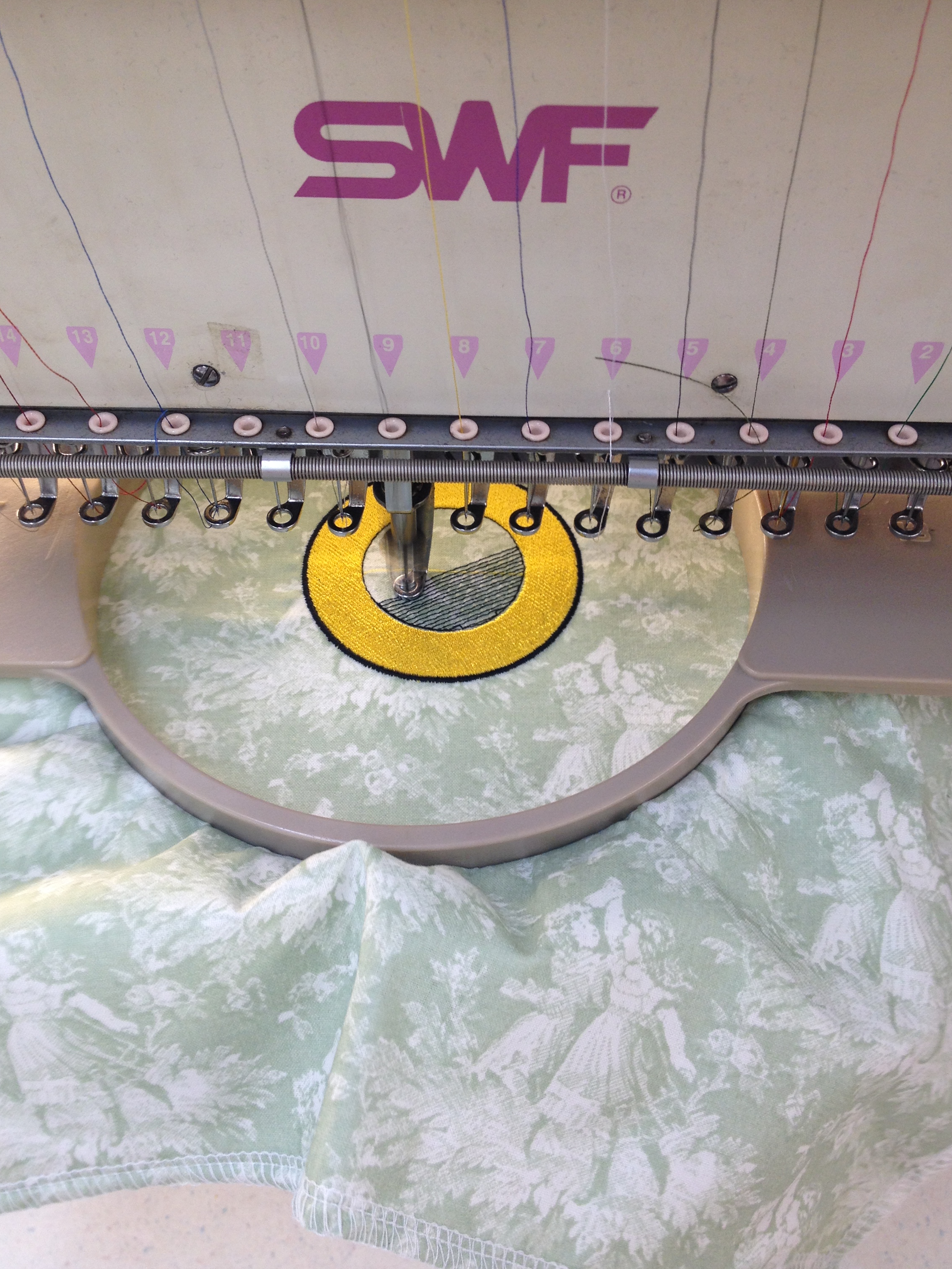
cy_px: 588
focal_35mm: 38
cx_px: 461
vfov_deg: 48.9
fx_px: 1393
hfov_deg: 37.7
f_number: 2.4
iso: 50
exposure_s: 1/40
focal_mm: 4.28
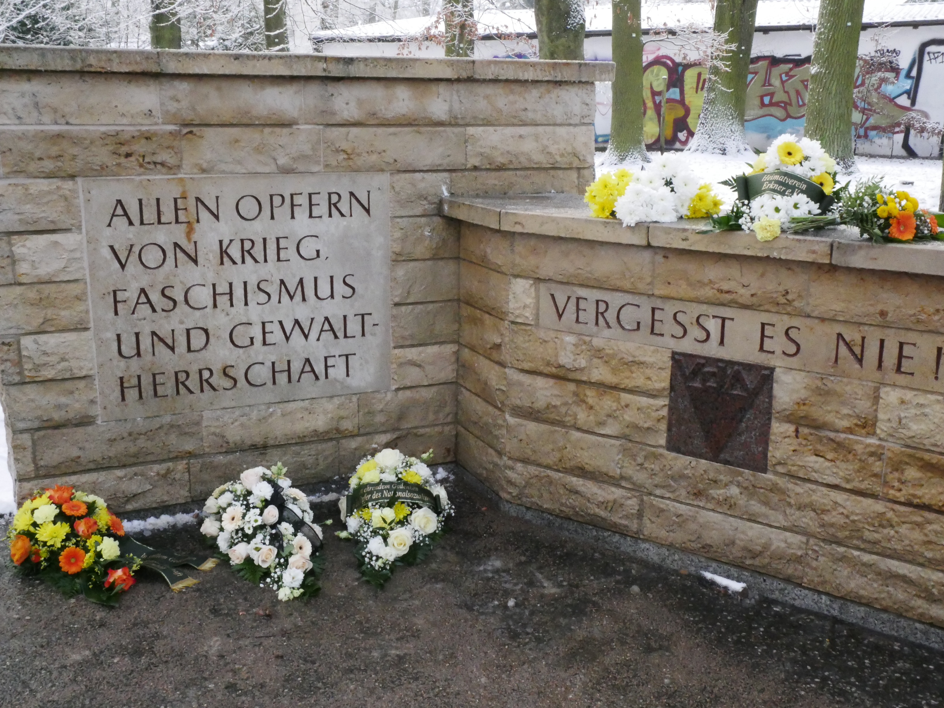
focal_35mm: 36
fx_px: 982
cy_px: 354
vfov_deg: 39.7
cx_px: 472
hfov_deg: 51.4
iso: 6400
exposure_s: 1/160
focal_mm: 18
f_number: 20
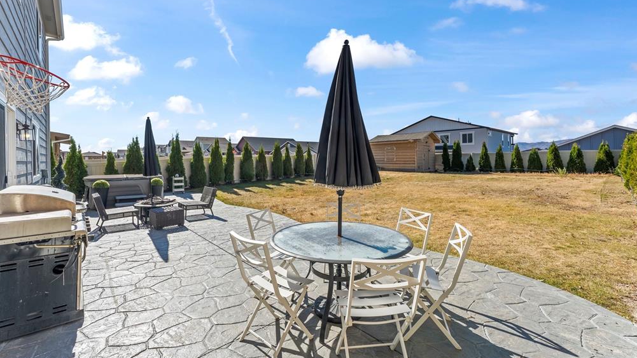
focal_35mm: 15
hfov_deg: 103.0
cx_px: 316
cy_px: 156
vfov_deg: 70.2
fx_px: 253
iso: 500
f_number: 10
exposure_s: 1/200
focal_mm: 14
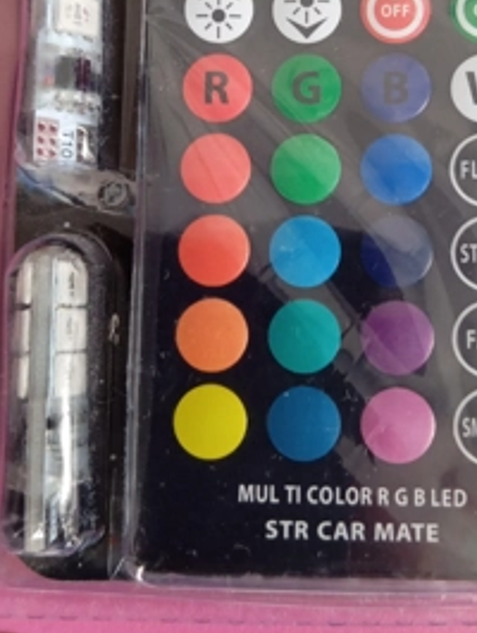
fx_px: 769
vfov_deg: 43.8
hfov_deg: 34.4
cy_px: 193
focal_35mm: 42
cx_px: 279
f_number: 1.8
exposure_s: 1/25
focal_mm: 4.22
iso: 1125
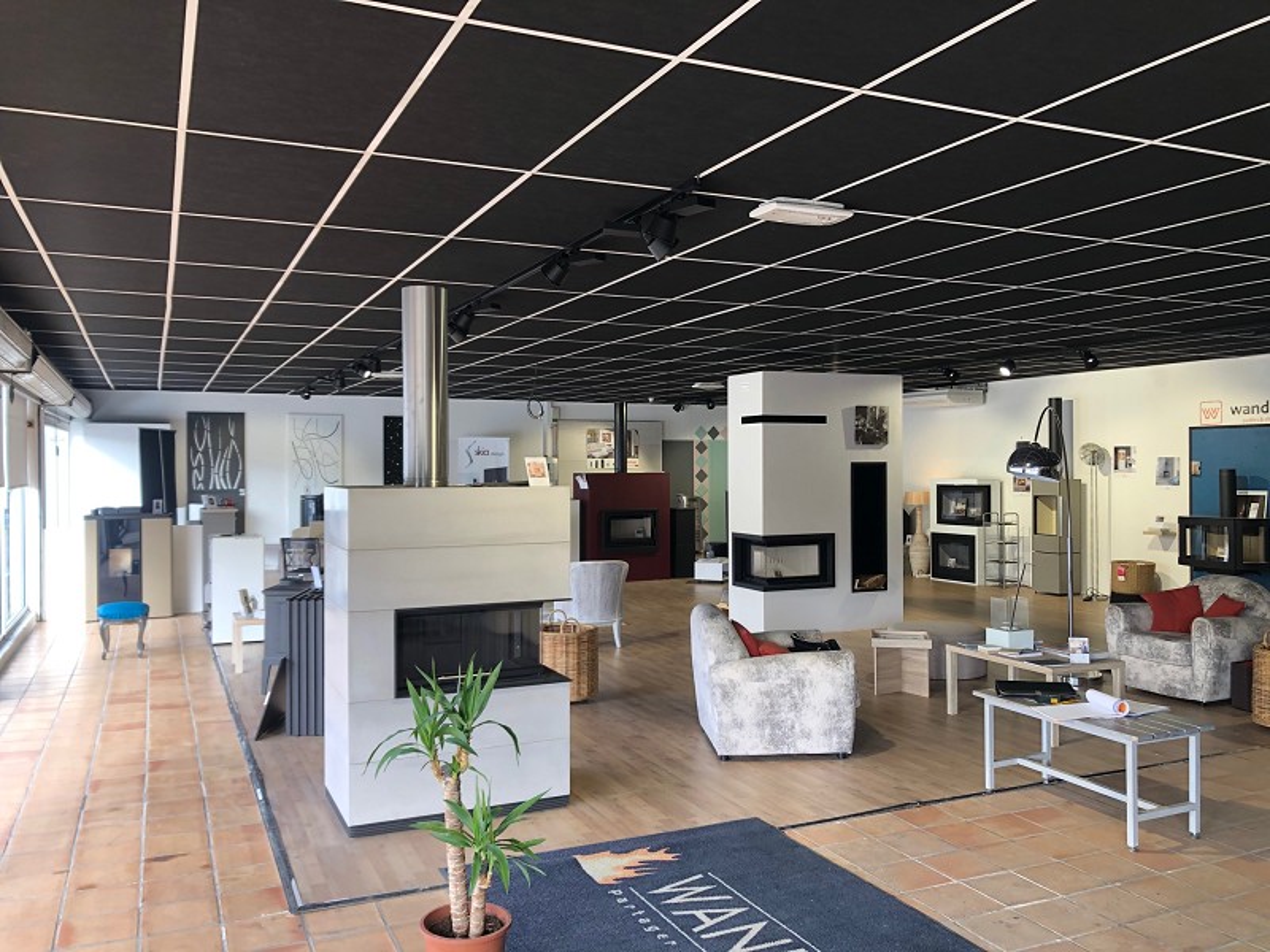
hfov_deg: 63.4
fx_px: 1027
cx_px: 635
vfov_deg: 49.7
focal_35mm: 28
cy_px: 476
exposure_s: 1/100
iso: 64
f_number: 1.8
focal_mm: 3.99
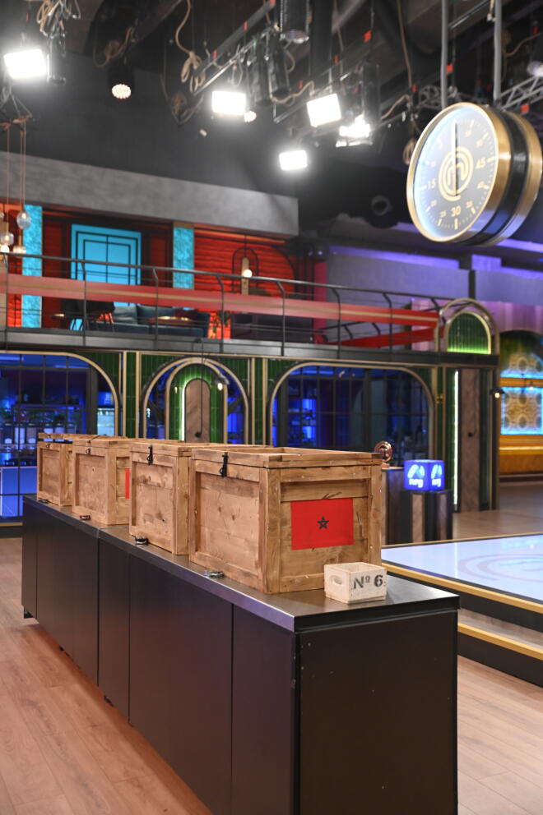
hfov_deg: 37.8
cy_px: 408
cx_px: 272
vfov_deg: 54.5
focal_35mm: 35
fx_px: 793
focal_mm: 35
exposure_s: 1/200
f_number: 3.2
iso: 3200
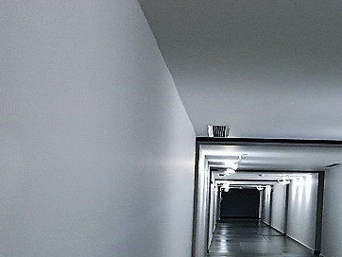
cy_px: 217
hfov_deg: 22.7
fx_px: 811
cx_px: 360
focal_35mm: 82
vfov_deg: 17.8
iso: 160
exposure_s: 1/30
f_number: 2.2
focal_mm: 4.15
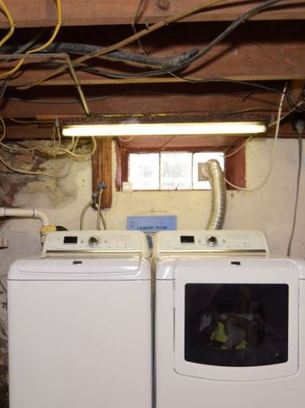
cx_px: 148
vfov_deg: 61.6
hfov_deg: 48.4
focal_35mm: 29
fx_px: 340
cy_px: 236
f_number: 3.5
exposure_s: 1/30
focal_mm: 11
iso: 200
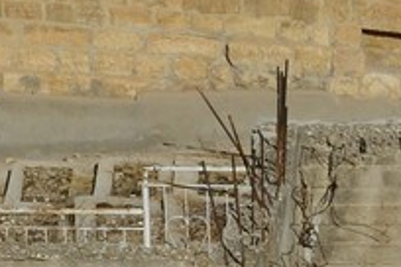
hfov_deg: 5.2
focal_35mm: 377
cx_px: -749
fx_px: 4199
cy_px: -699
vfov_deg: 3.5
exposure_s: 1/320
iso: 200
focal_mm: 48
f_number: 14
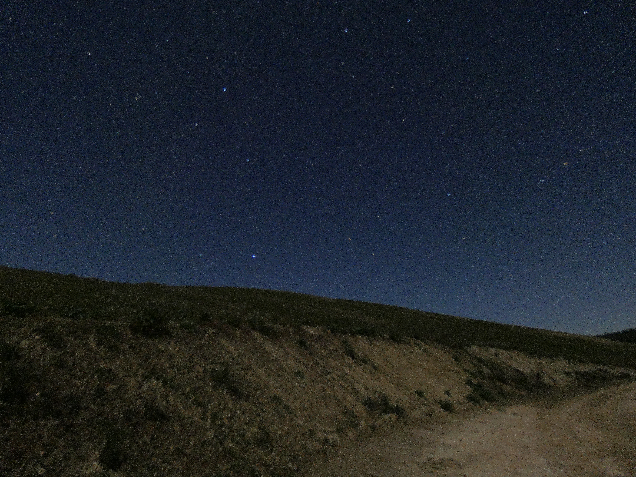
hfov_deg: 81.7
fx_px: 367
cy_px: 238
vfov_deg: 66.0
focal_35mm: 20
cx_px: 318
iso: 80
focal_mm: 3.6
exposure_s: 30
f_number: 2.8
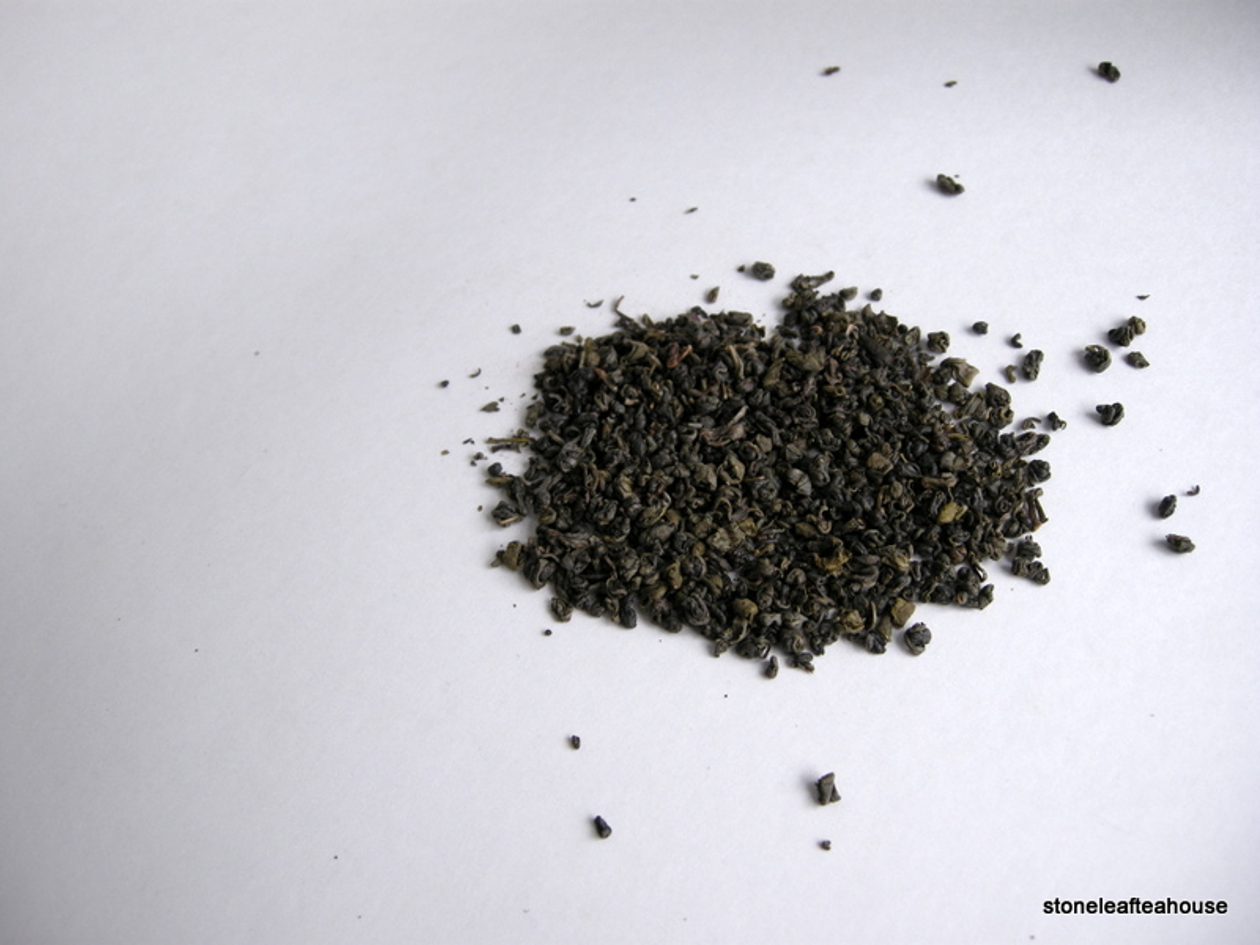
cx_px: 630
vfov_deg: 40.7
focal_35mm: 35
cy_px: 472
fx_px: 1274
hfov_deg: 52.6
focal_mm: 7.5
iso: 64
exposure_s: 1/65.3
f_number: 3.4
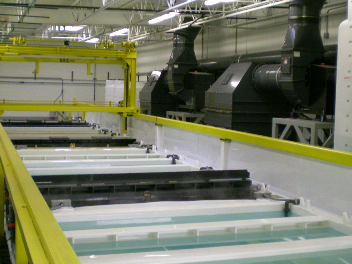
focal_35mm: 55
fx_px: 559
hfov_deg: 34.9
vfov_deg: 26.6
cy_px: 128
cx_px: 182
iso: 200
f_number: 3.1
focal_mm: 6.3
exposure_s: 1/30.5
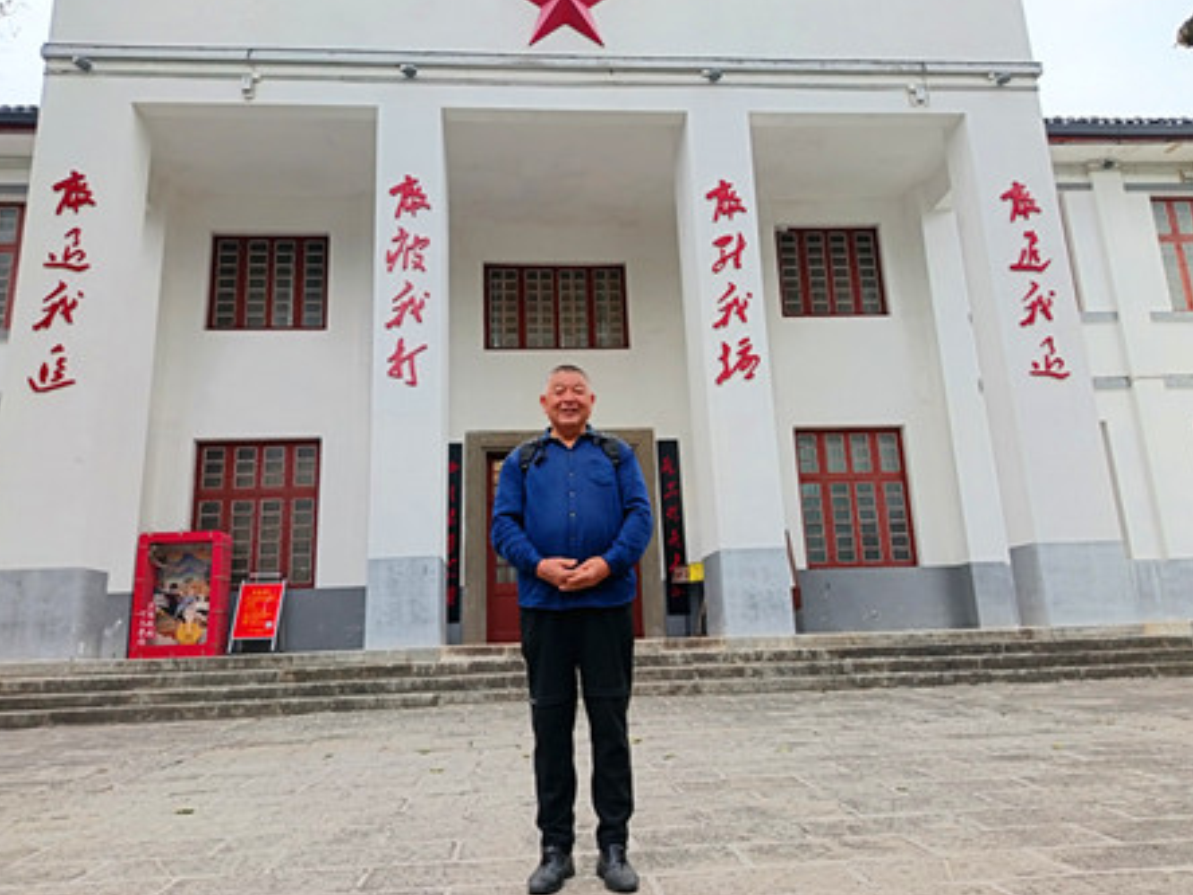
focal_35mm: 27
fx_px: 931
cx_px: 607
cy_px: 418
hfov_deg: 65.3
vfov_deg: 51.3
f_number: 1.75
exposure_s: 1/100
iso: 153
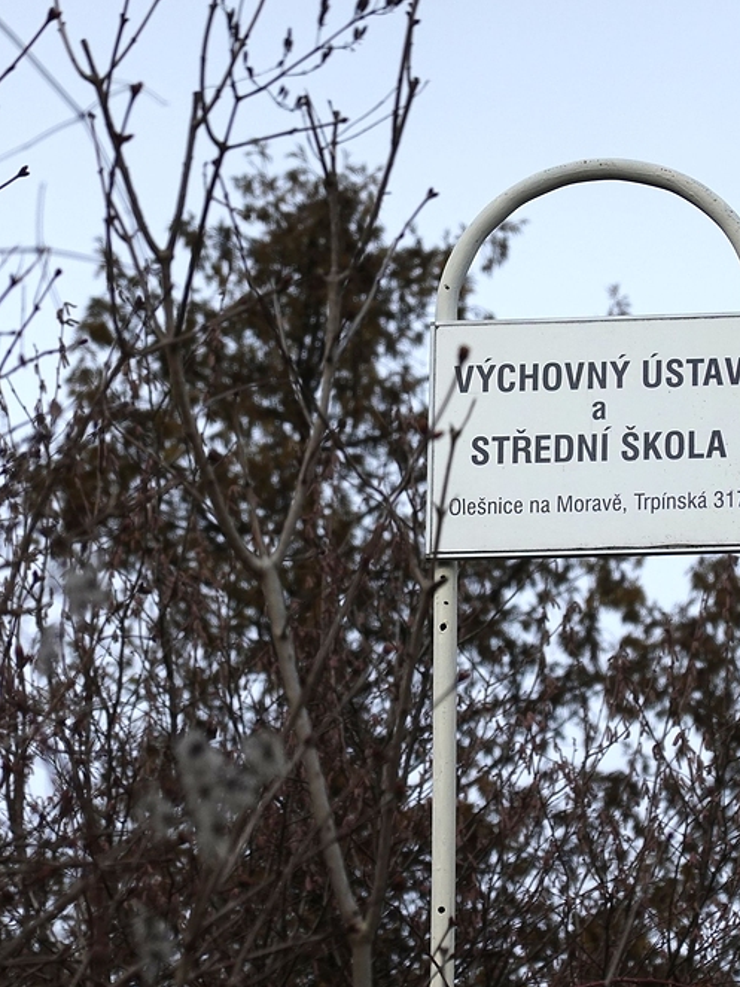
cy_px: 494
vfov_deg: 6.8
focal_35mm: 290
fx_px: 8269
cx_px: 417
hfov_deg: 5.1
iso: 125
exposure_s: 1/800
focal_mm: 72
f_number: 4.5
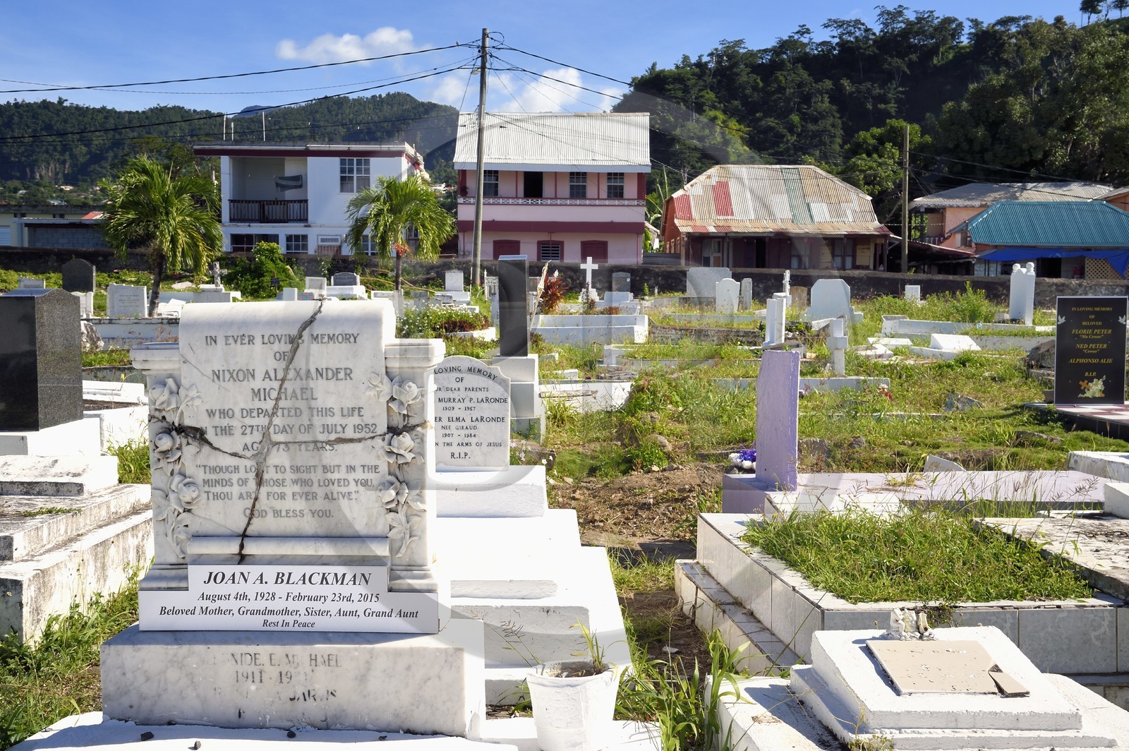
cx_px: 564
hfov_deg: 42.8
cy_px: 376
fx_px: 1441
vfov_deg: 29.2
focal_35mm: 46
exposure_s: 1/250
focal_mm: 46
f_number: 16
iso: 200
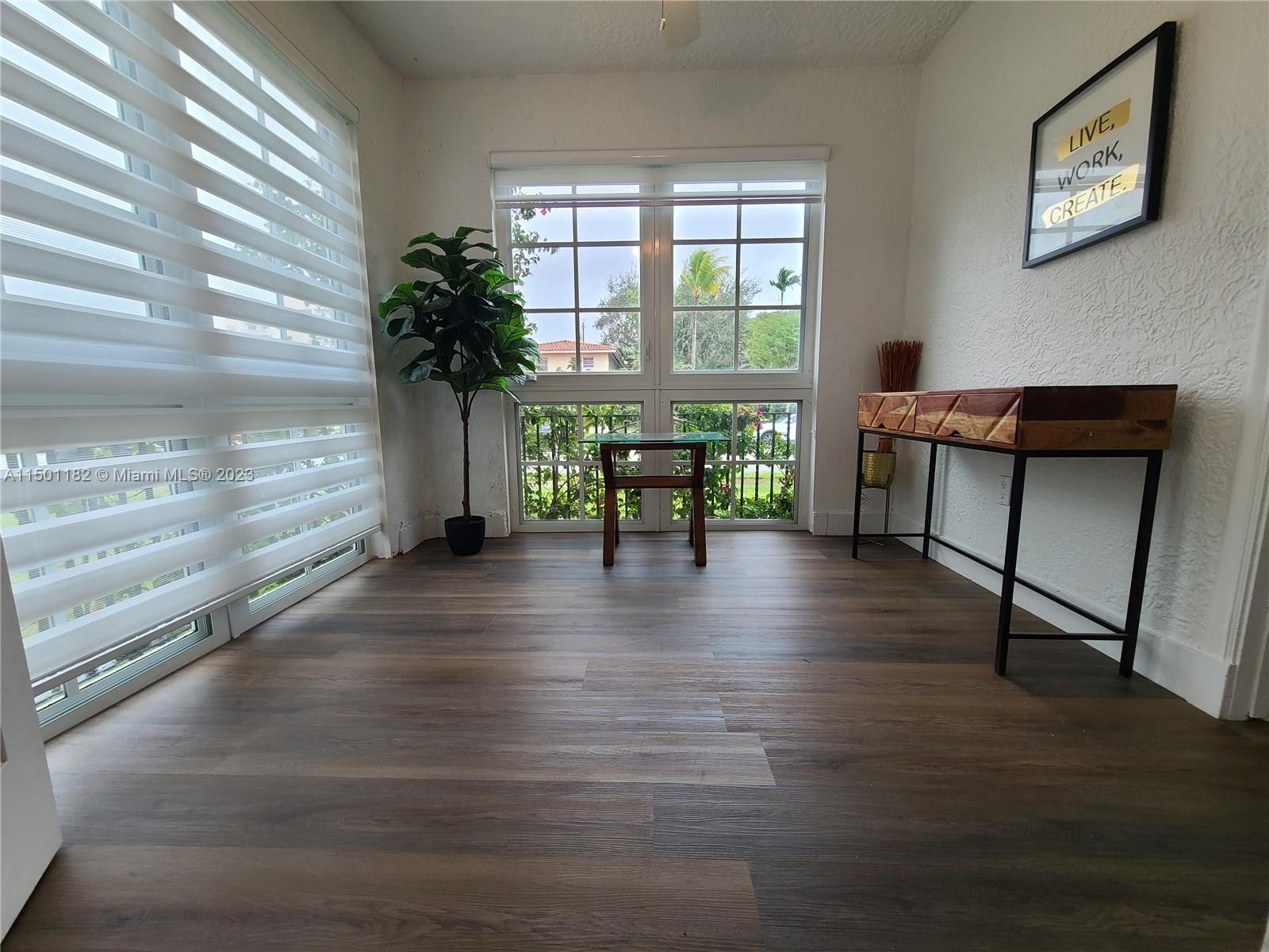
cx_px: 634
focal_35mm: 13
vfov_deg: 89.9
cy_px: 476
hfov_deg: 106.2
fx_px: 477
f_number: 2.2
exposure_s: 1/120
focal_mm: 2.2
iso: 80
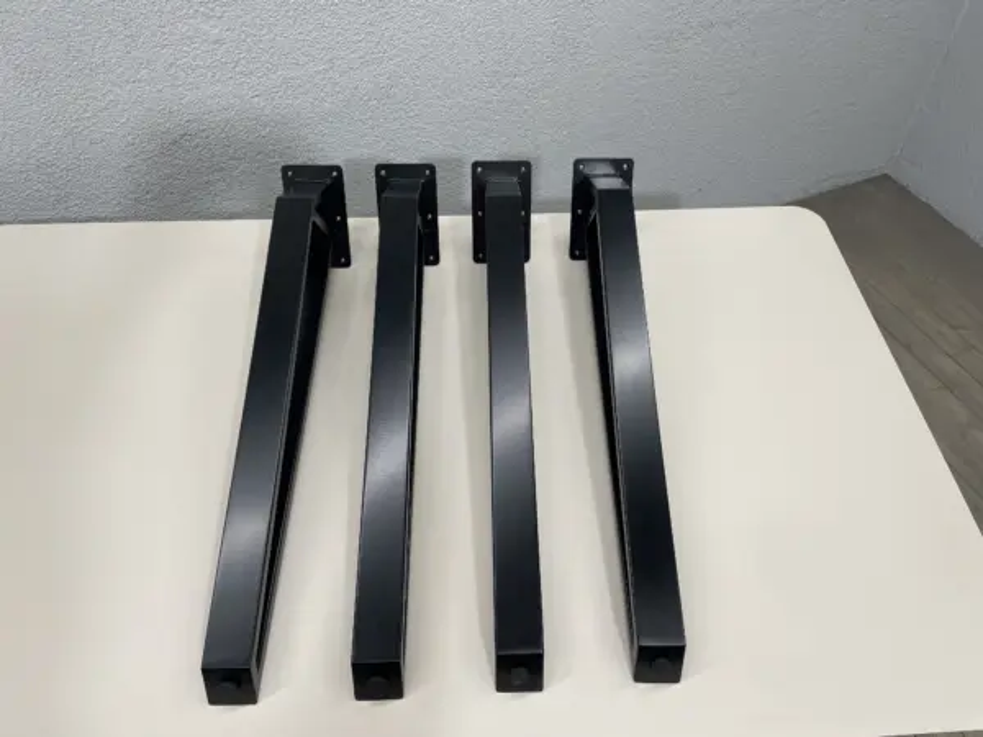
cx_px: 492
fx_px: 738
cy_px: 368
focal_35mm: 26
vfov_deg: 53.1
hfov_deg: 67.3
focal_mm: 4.2
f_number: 1.6
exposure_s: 1/112
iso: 32
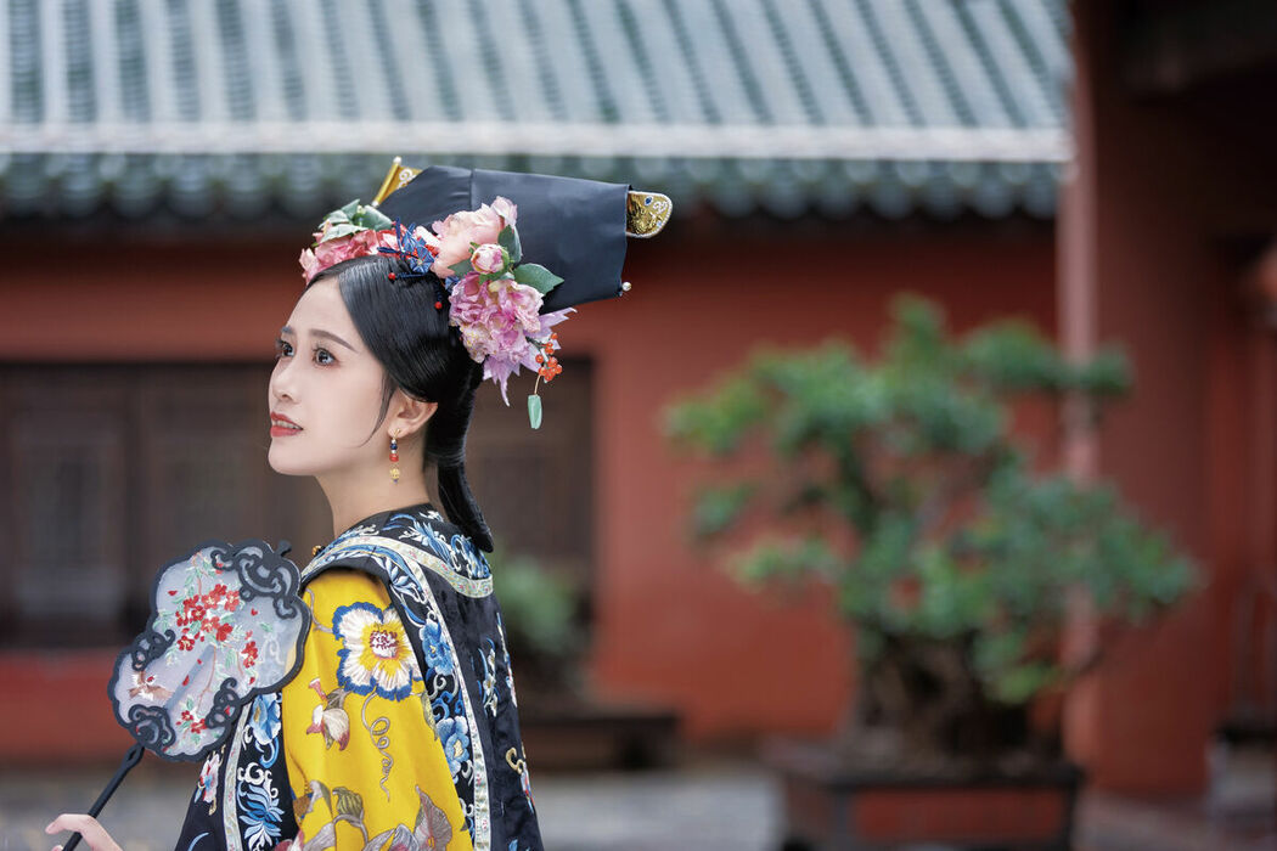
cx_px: 638
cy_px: 426
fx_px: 4008
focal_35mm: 113
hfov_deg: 18.1
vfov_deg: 12.1
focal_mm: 110
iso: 160
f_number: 2.8
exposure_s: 1/1000
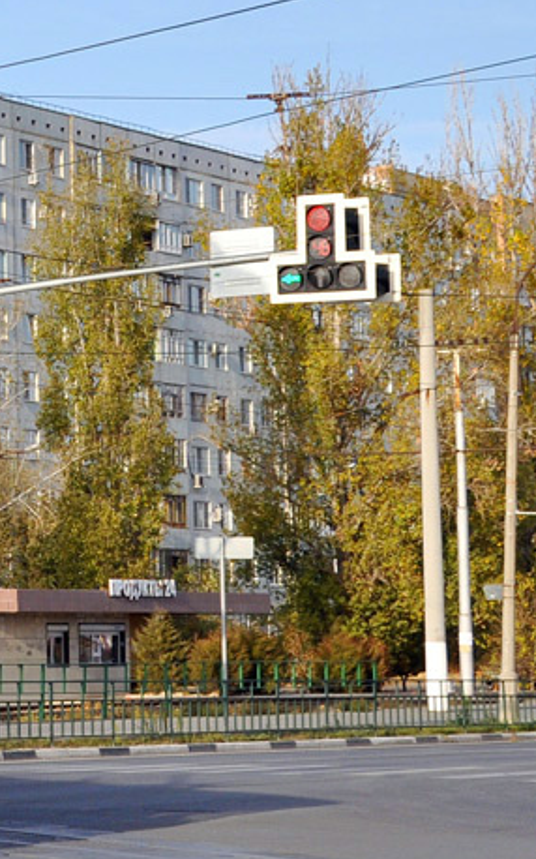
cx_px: -545
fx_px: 2806
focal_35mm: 120
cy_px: 348
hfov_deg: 10.1
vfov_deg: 17.4
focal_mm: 30
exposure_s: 1/400
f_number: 7.1
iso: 200
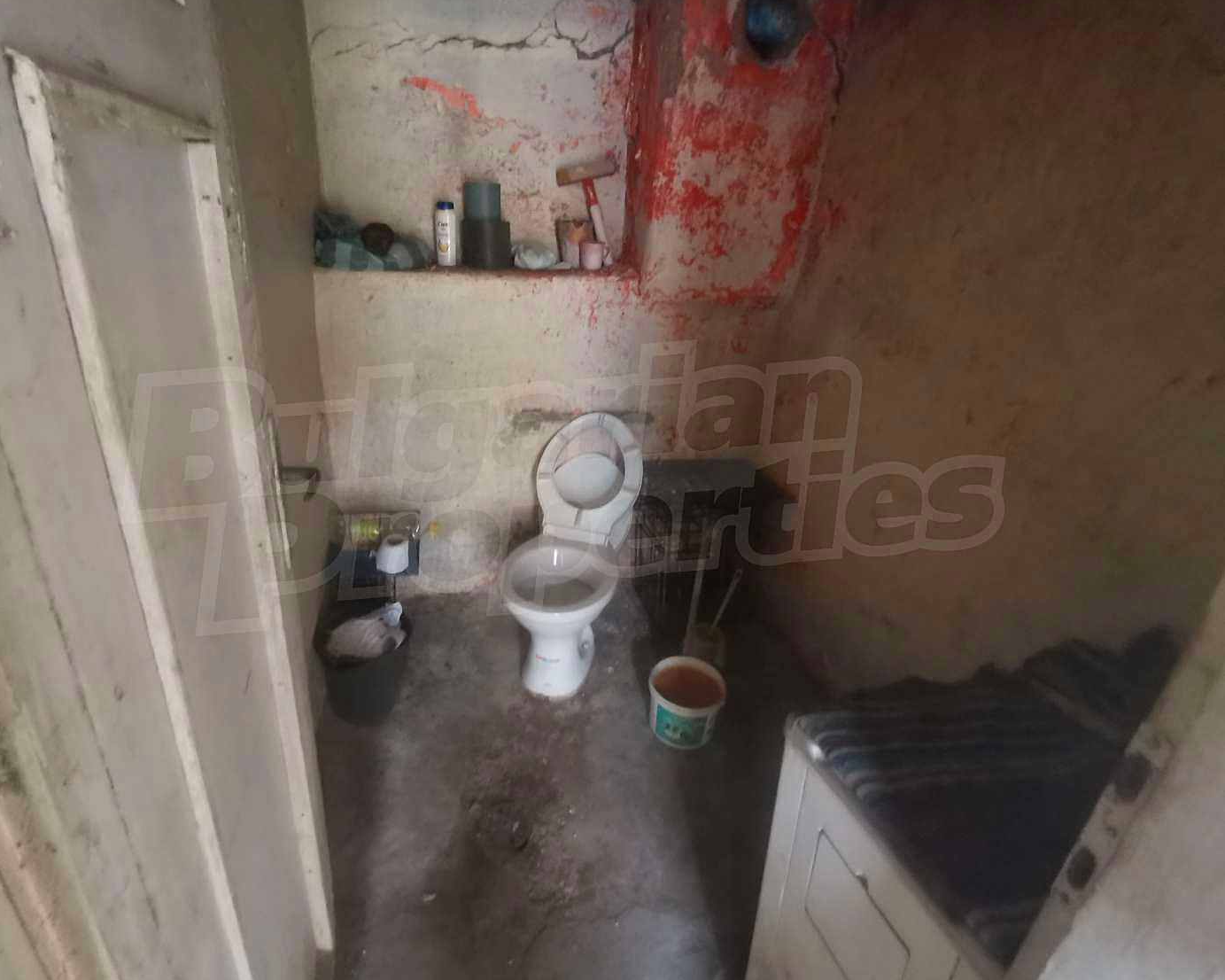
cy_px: 488
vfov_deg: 73.8
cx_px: 562
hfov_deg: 86.2
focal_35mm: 18
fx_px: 653
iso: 1600
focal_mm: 2.23
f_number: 2.2
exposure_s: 1/16.7
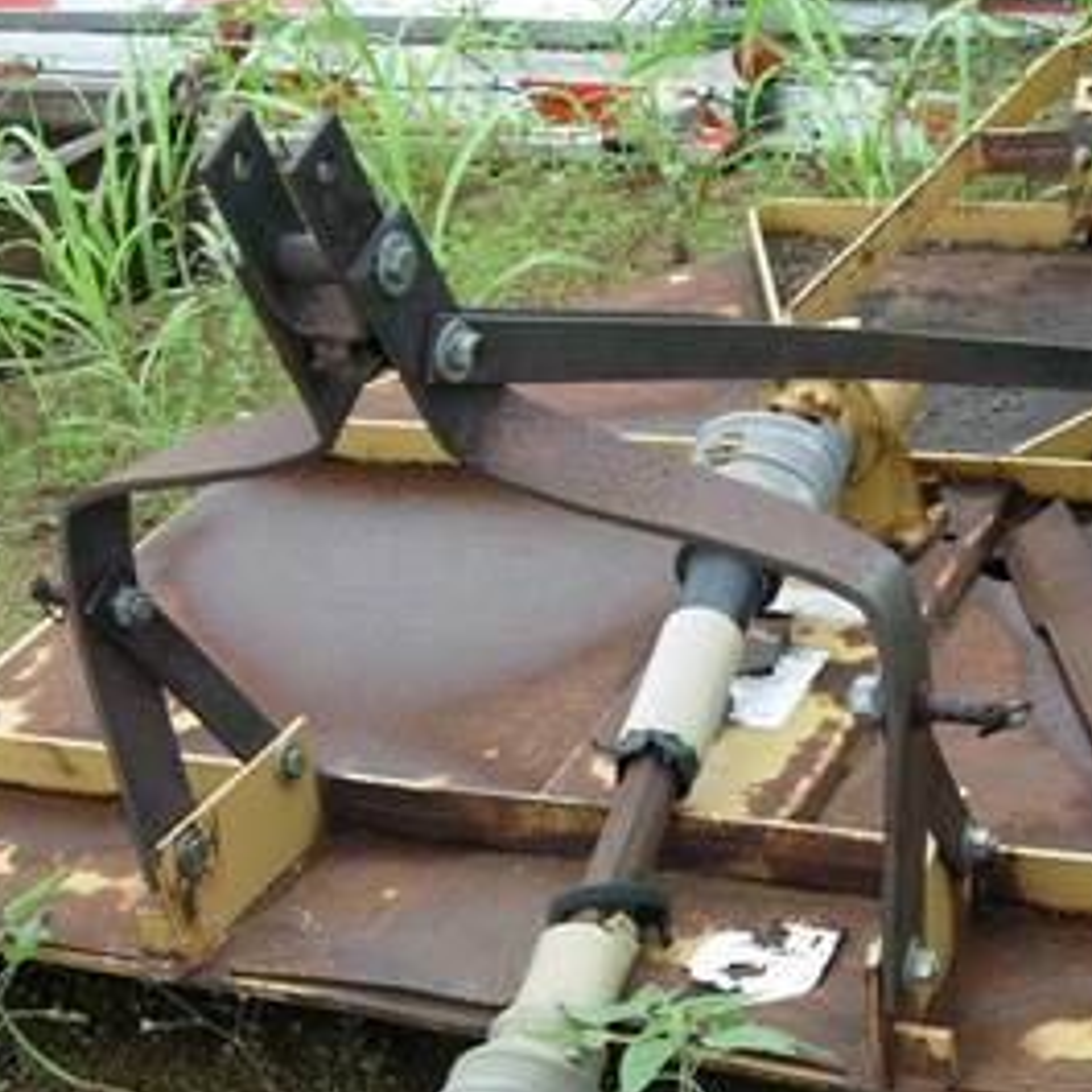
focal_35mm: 72
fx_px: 2570
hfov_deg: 23.8
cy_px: 733
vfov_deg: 23.9
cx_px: 812
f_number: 2.8
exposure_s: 1/166
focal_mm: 7.8
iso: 79
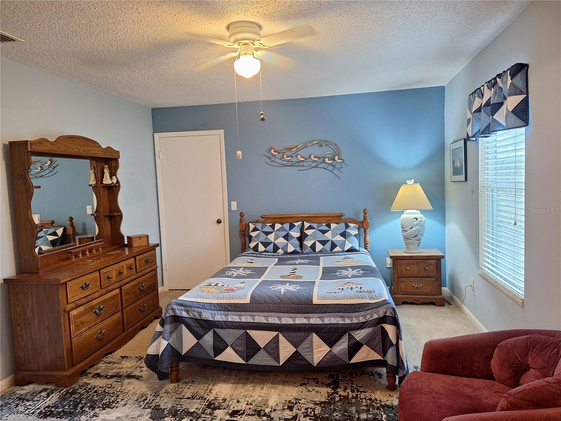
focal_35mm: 23
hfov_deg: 73.9
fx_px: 373
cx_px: 280
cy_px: 210
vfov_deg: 58.9
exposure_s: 1/25
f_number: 1.8
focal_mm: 5.54
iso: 250
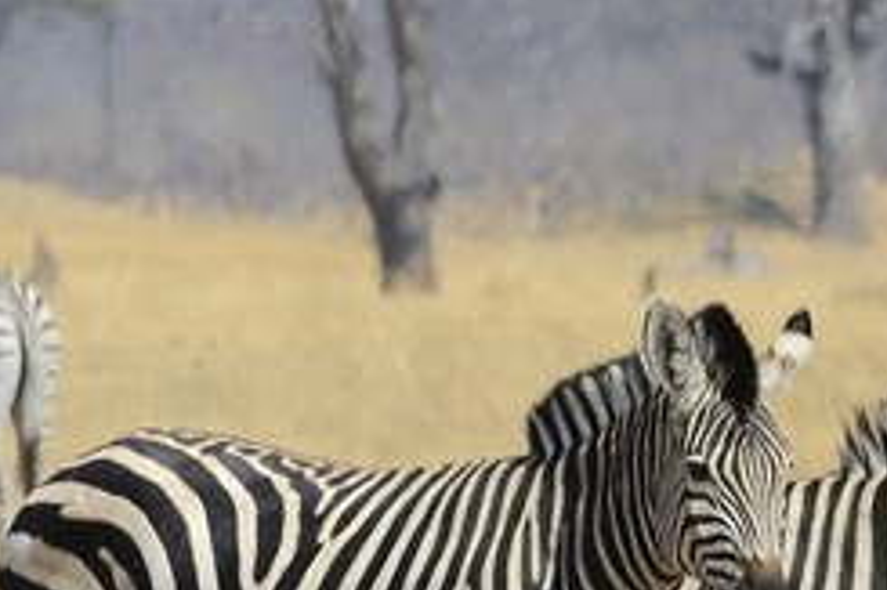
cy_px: 268
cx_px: 2766
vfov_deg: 0.8
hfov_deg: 1.2
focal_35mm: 1761
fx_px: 43358
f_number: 11
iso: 400
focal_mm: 270
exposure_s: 1/640
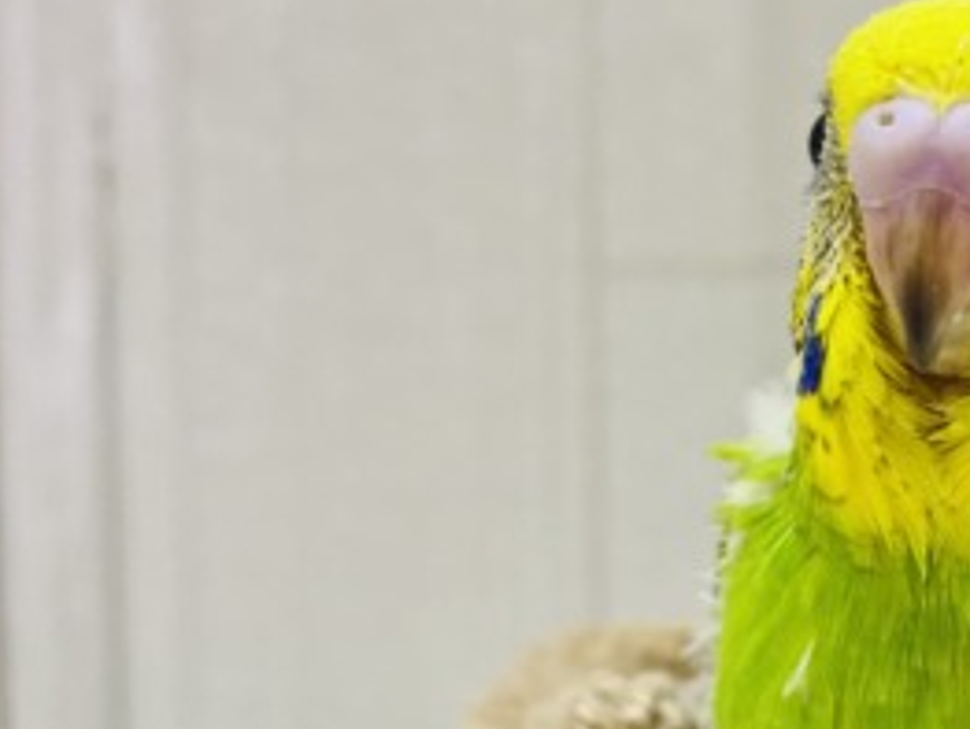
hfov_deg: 28.6
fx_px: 1711
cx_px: 1077
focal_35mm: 61
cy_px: 488
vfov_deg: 23.9
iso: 125
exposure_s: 1/100
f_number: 1.8
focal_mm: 4.25
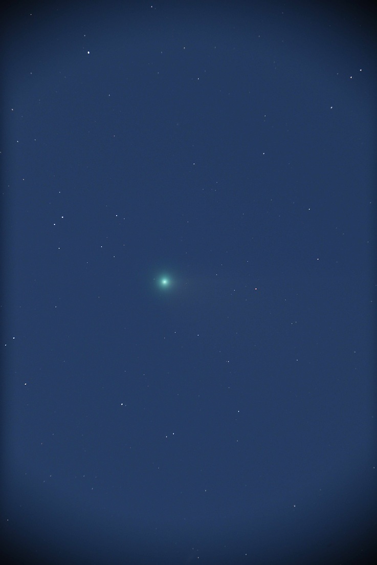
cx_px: 188
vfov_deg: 3.4
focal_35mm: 600
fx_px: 9415
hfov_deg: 2.3
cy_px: 282
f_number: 2
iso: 1600
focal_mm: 600
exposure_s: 30
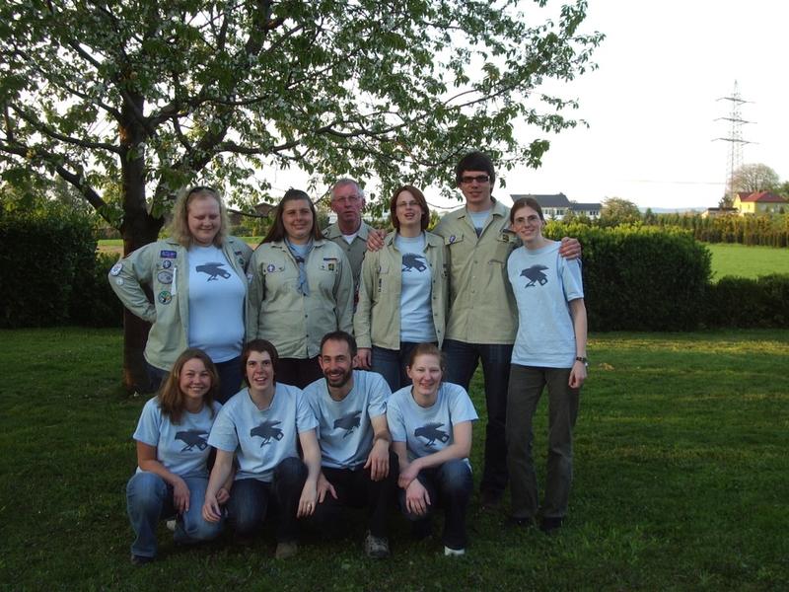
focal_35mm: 49
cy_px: 296
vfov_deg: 29.7
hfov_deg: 38.9
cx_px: 394
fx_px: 1117
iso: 50
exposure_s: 1/80
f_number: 3.1
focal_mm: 8.2
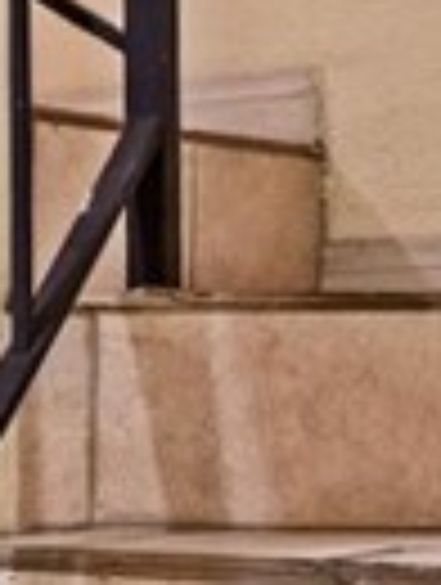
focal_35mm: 136
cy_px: 396
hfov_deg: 7.7
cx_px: -1274
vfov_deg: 14.5
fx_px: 2303
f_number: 2.8
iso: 125
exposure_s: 1/25
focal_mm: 18
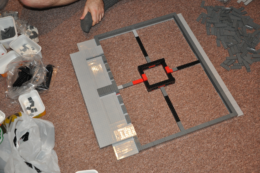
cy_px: 86
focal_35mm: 39
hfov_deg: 49.6
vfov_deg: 34.1
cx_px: 130
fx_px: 281
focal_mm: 26
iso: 800
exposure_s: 1/60
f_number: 4
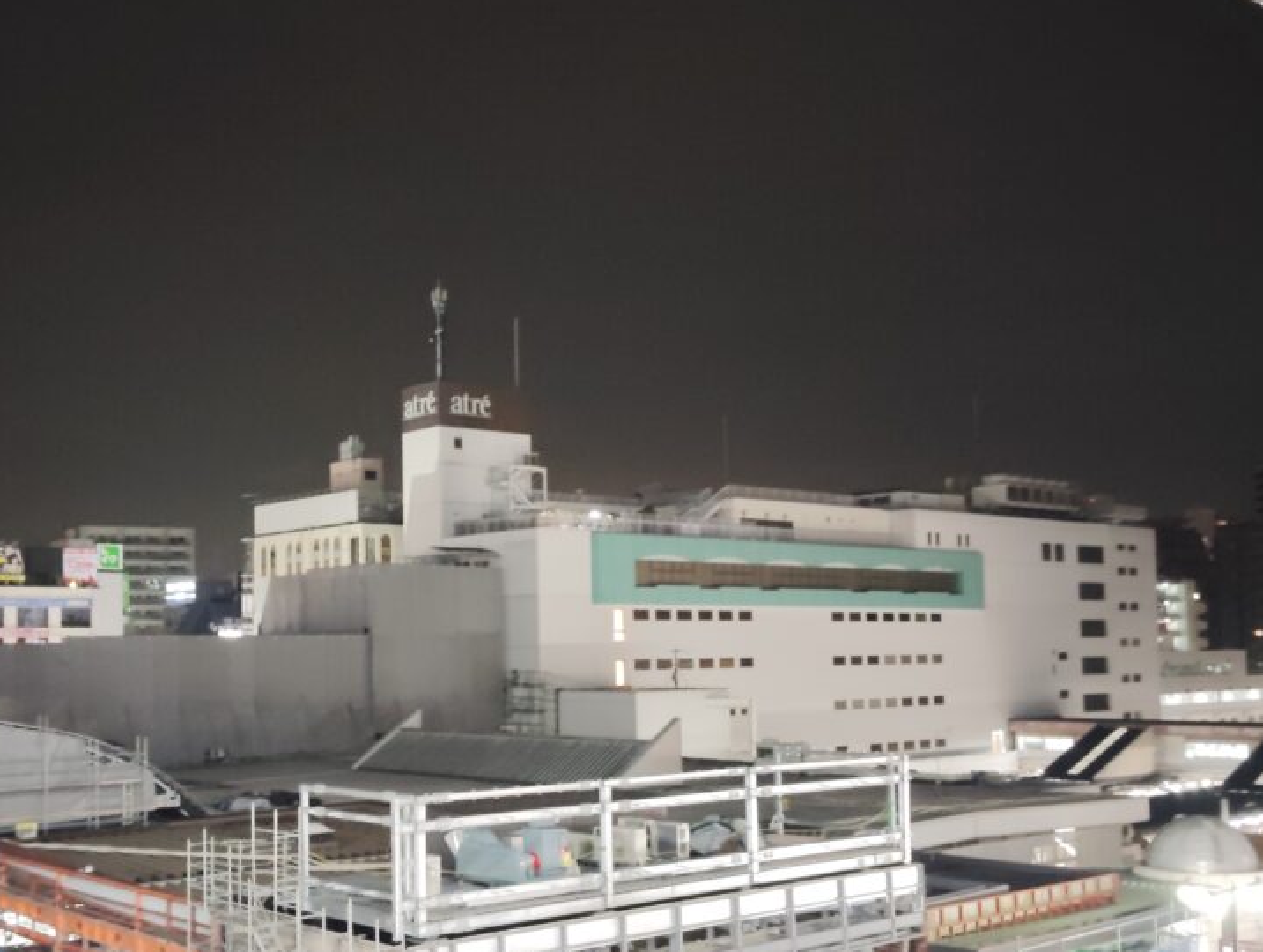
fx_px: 1462
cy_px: 586
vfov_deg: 35.9
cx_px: 463
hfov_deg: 46.3
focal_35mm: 40
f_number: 1.8
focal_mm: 4.22
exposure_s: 1/16.7
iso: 3097
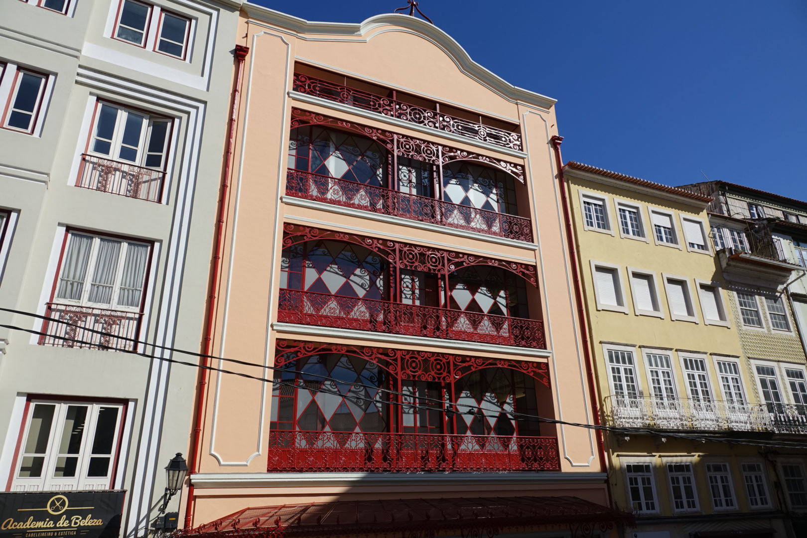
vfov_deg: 53.1
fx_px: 538
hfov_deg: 73.7
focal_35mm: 24
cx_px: 404
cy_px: 269
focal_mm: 8.8
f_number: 5
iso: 100
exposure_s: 1/1000
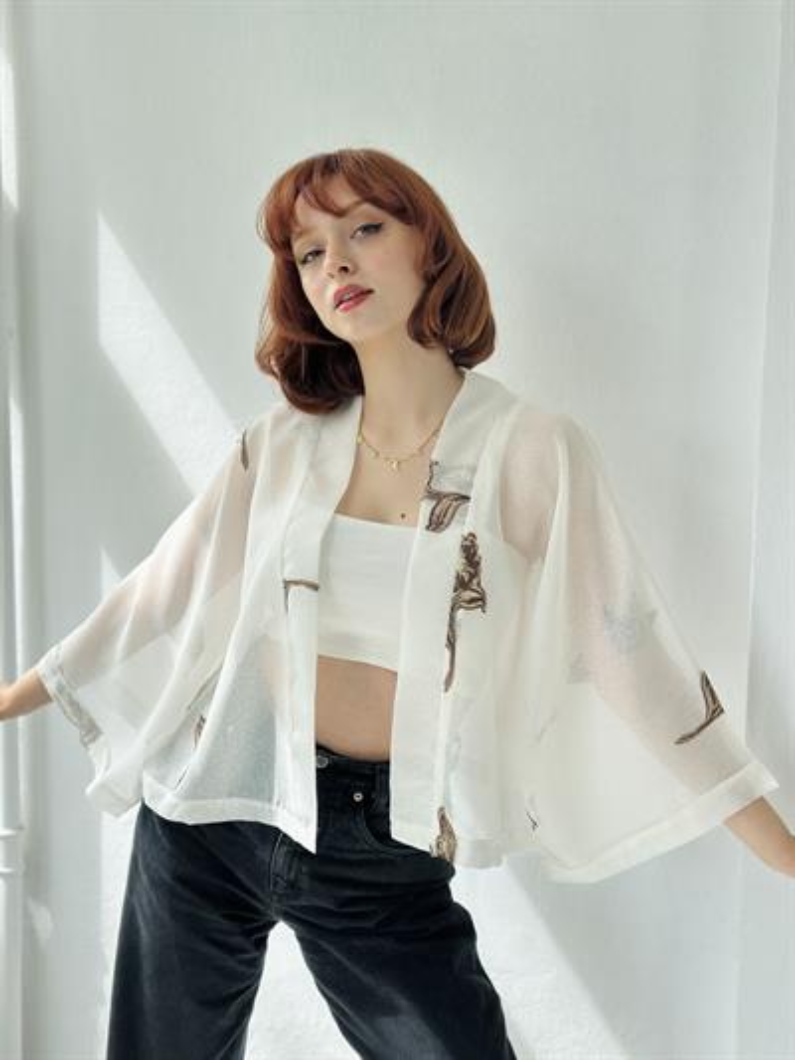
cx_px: 398
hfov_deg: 30.3
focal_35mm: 48
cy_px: 530
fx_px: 1469
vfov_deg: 39.6
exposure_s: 1/980
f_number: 1.78
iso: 80
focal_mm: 6.86
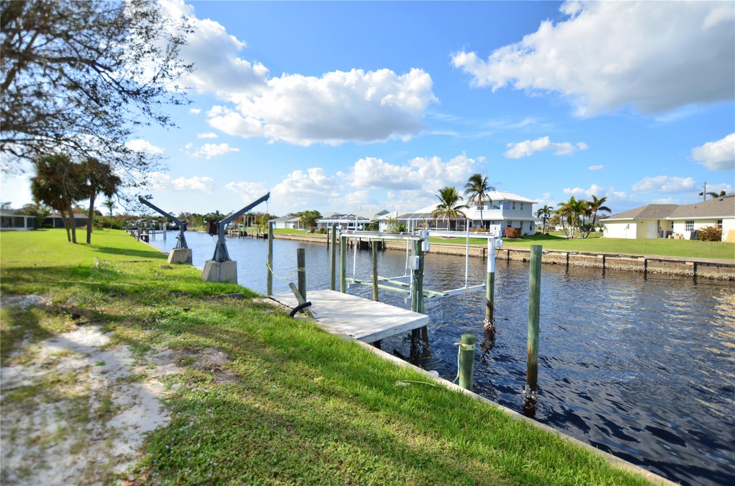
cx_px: 368
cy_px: 243
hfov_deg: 100.5
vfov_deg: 77.0
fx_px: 306
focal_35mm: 15
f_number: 3.5
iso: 320
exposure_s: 1/2500
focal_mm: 10
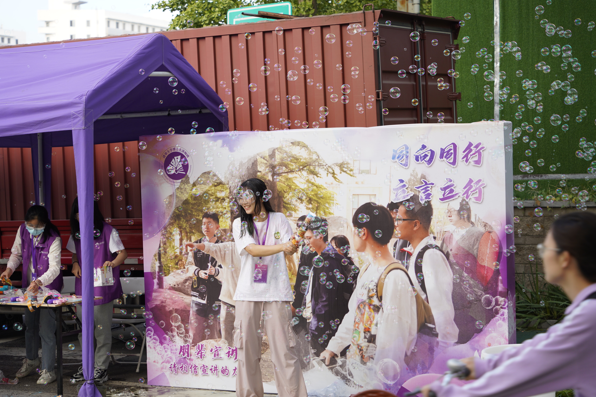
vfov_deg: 18.9
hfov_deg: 28.1
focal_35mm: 72
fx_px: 1192
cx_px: 301
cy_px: 200
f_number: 4
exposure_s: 1/250
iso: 400
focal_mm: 71
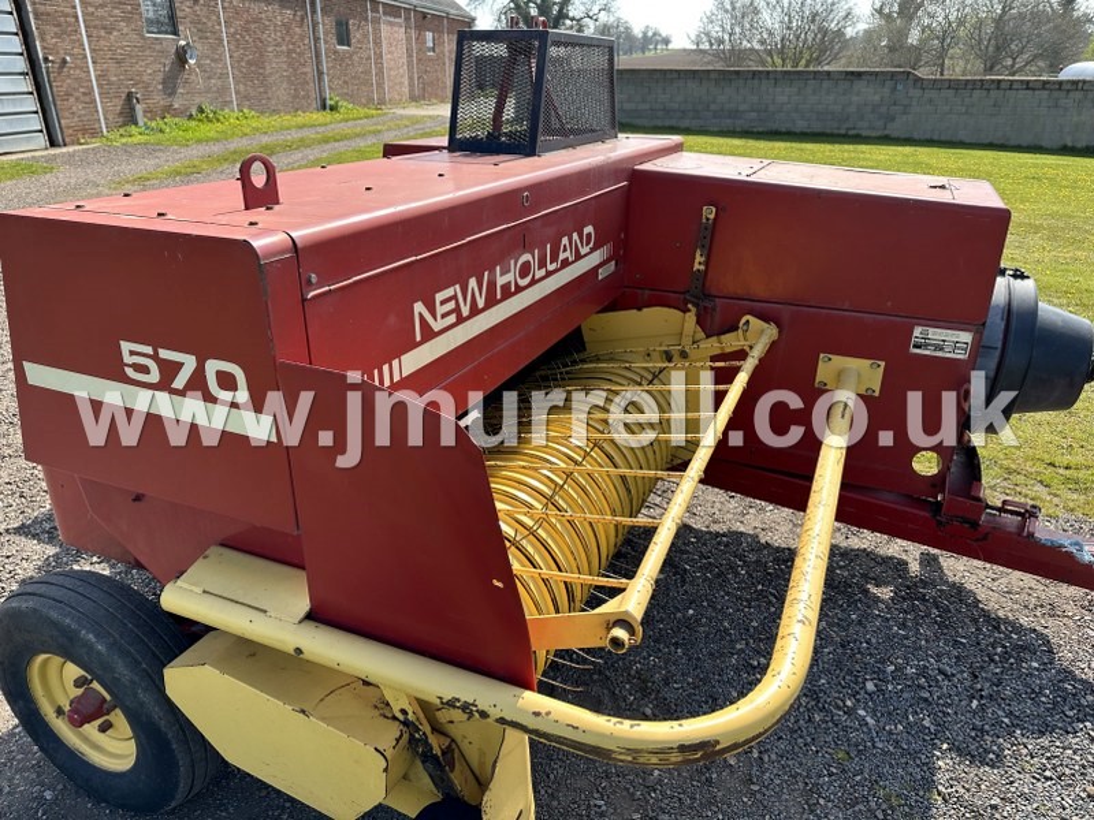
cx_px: 547
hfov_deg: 71.6
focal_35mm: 24
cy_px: 410
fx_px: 758
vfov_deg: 56.8
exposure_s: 1/1072
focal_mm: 6.86
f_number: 1.78
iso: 80
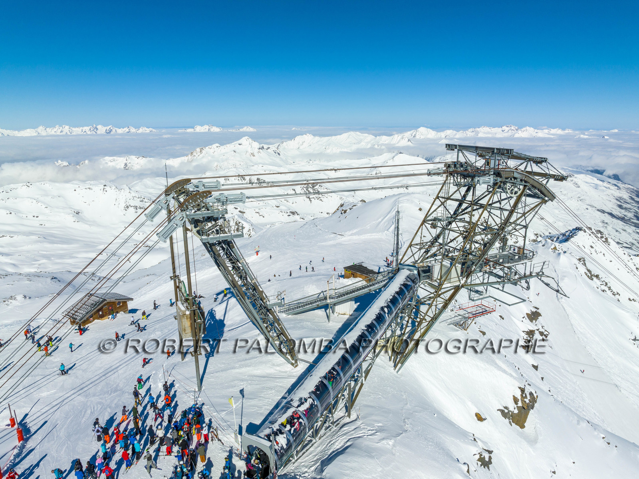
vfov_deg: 56.8
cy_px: 240
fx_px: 443
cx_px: 320
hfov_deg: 71.6
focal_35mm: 24
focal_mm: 12.3
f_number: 11
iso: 100
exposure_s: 1/400
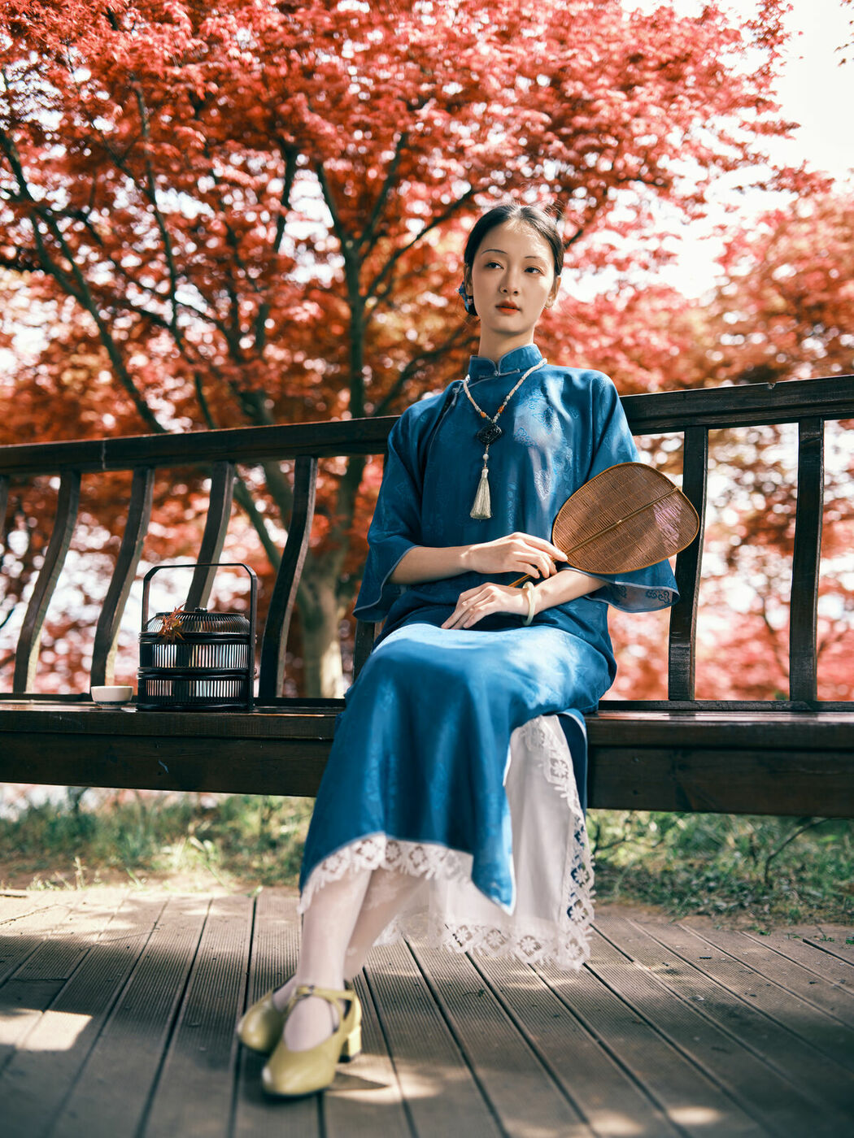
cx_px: 427
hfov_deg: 36.0
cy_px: 569
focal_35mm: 40
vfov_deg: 46.8
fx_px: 1316
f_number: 2.2
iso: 100
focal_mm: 50
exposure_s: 1/250
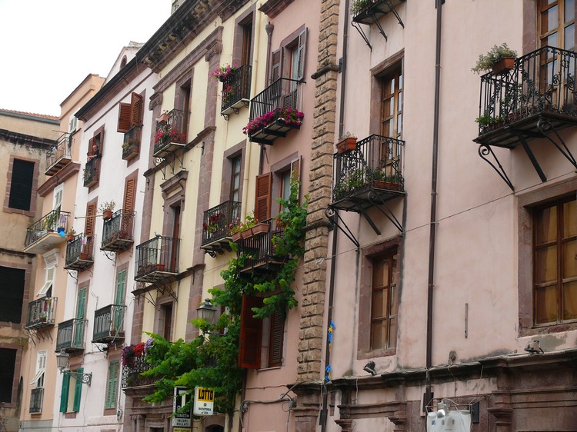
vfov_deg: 22.2
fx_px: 1100
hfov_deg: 29.4
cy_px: 216
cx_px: 288
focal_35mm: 66
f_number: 3.6
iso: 100
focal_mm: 13.9
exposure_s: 1/125
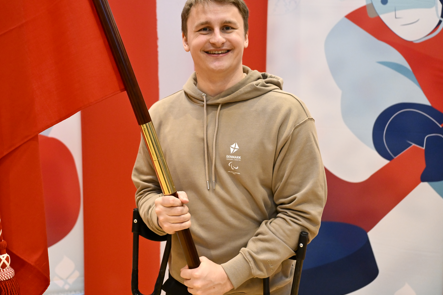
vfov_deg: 29.3
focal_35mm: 46
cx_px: 183
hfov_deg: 42.9
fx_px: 562
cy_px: 106
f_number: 2.8
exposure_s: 1/200
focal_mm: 33.5
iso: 2500
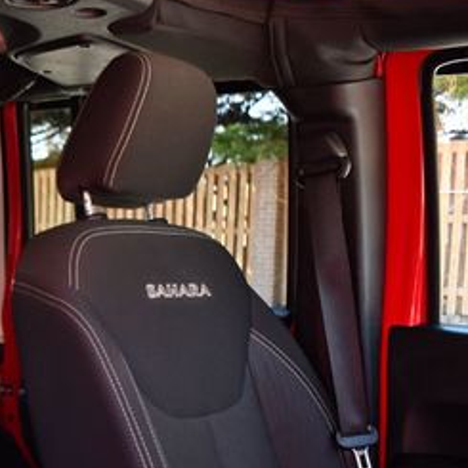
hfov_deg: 25.9
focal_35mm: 60
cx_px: -76
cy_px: 355
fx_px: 918
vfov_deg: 28.2
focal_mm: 18
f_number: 3.5
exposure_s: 1/125
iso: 1000
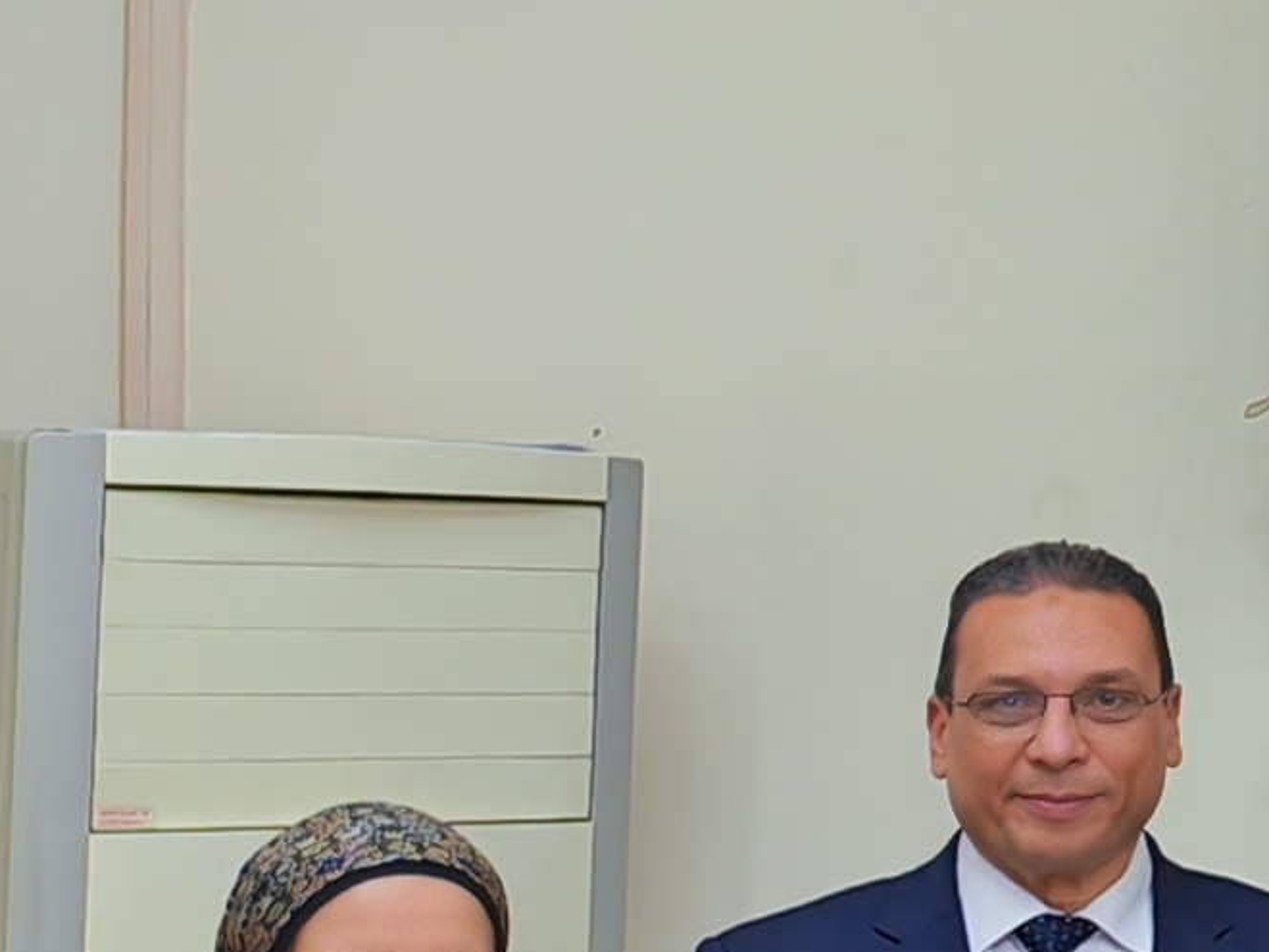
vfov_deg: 10.0
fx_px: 5462
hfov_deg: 11.3
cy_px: 350
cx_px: 2936
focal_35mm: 149
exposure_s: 1/100
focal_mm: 6.12
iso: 160
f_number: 1.9
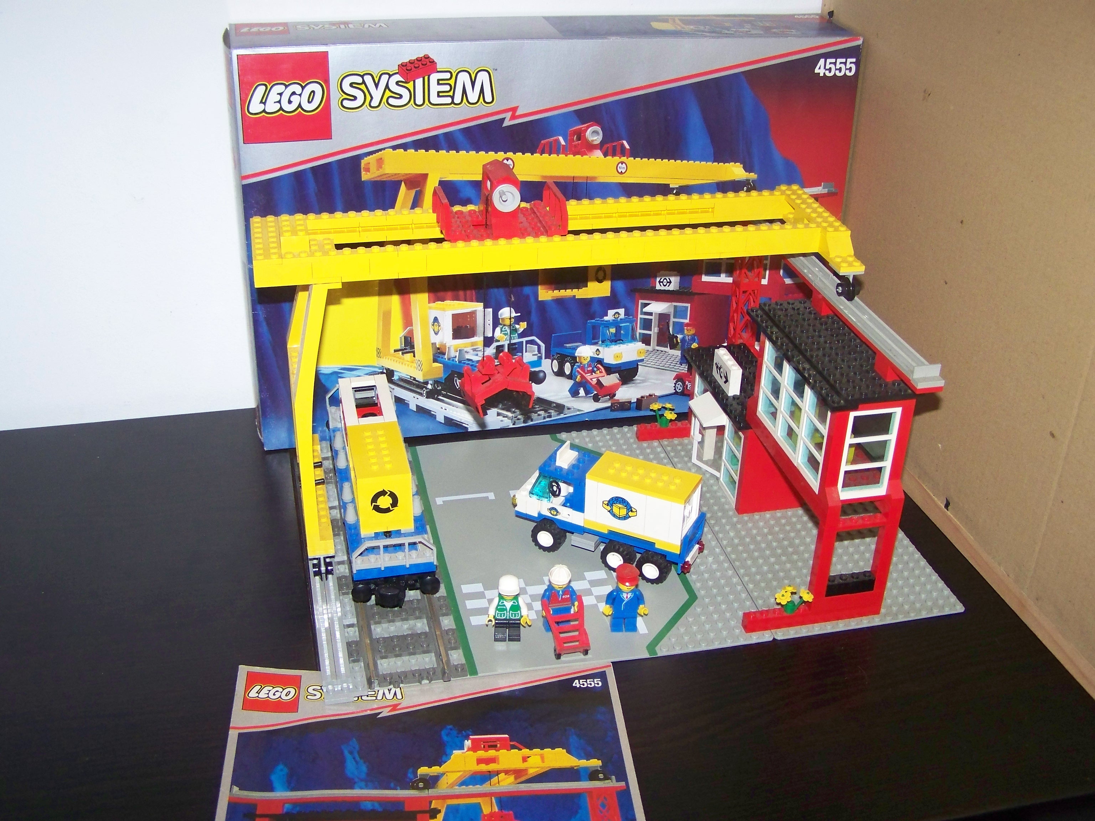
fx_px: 1202
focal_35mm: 38
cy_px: 410
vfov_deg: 37.7
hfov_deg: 49.0
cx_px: 548
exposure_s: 1/30
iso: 200
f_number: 2.8
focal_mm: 6.3
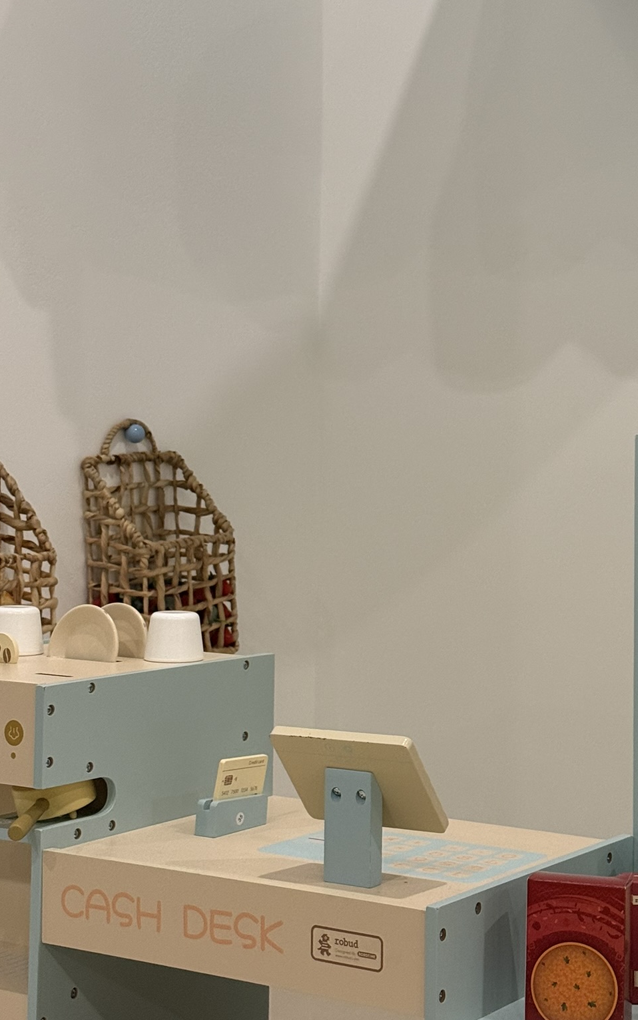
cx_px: 430
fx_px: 1891
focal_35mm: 68
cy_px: 429
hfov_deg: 19.1
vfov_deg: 30.1
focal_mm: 6.76
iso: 250
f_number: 1.78
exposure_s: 1/50
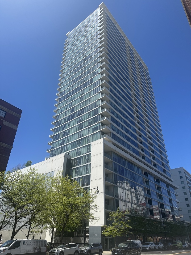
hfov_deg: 56.8
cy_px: 128
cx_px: 96
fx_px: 177
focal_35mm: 24
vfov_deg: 71.6
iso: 80
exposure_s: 1/5525
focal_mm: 6.86
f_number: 1.78
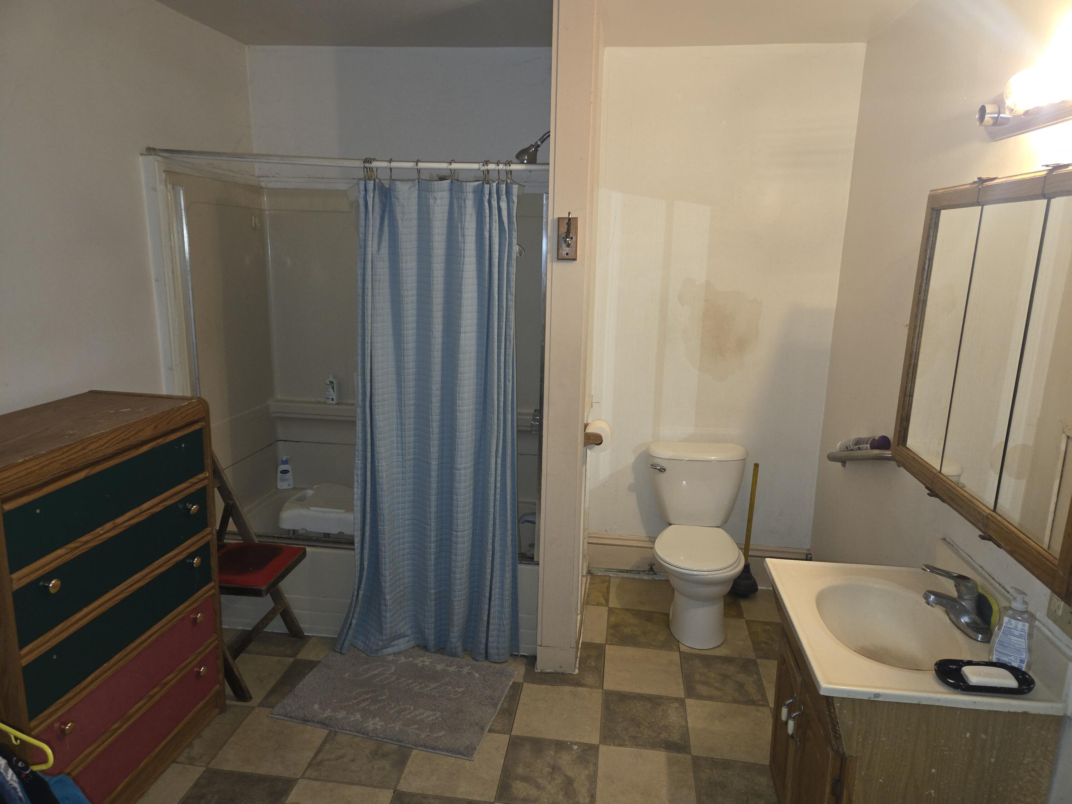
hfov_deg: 73.9
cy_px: 402
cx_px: 536
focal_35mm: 23
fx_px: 712
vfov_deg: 58.9
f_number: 1.8
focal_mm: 5.4
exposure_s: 1/24
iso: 160
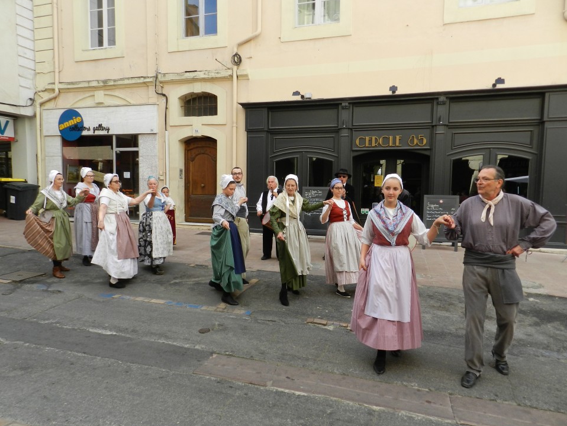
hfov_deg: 71.6
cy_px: 220
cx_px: 276
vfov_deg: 56.8
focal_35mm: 24
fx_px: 393
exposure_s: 1/400
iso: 160
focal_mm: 4
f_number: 3.4
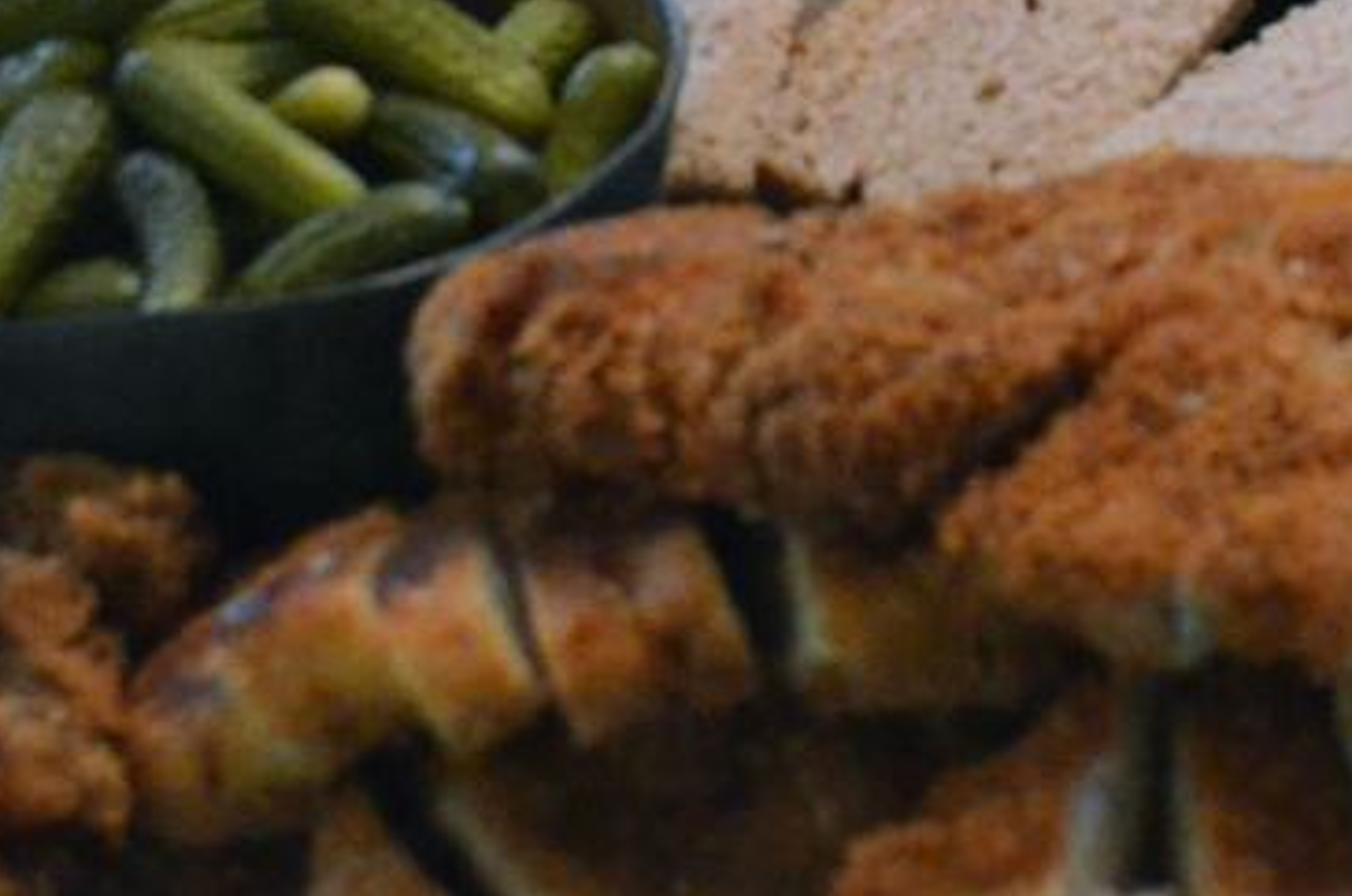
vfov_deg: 8.5
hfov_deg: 12.9
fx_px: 5923
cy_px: -324
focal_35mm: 158
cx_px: 1248
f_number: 5
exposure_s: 1/80
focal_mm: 32
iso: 4500
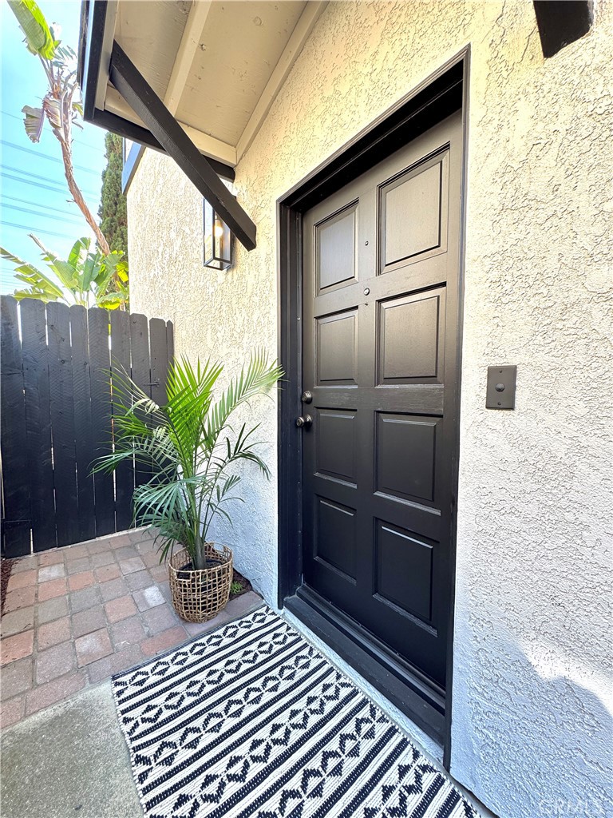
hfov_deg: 85.7
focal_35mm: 14
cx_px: 306
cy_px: 409
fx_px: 331
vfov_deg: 102.1
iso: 40
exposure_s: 1/152
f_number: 2.2
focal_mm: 2.22
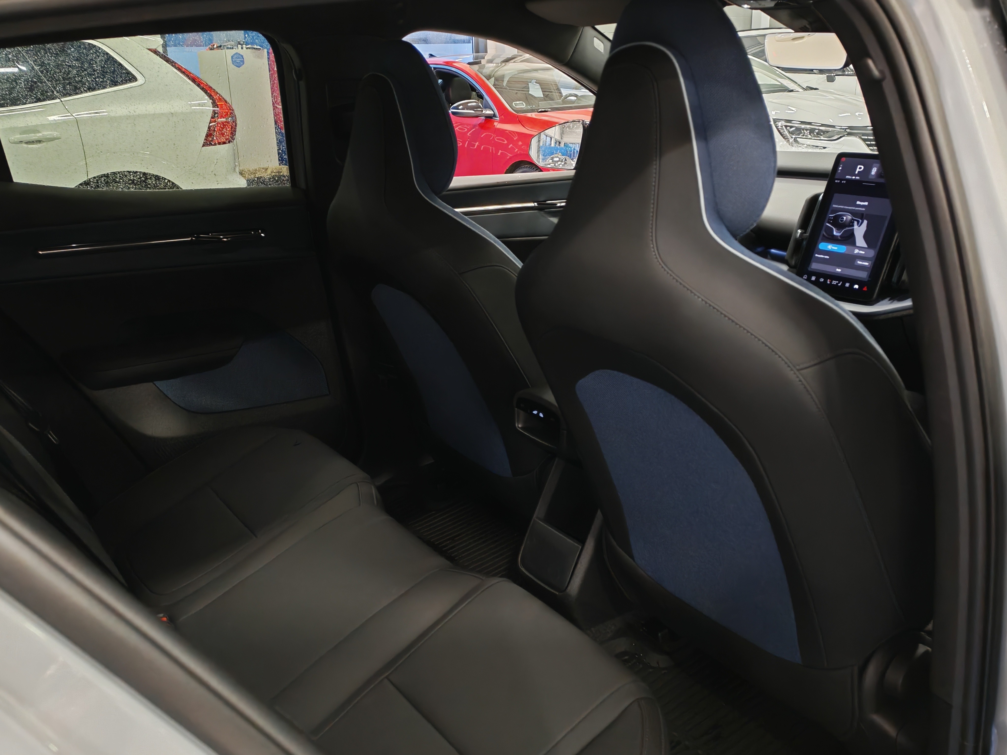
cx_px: 504
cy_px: 378
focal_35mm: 32
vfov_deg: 44.2
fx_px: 931
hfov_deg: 56.8
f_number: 1.9
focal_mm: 6.12
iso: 1000
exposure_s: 1/50
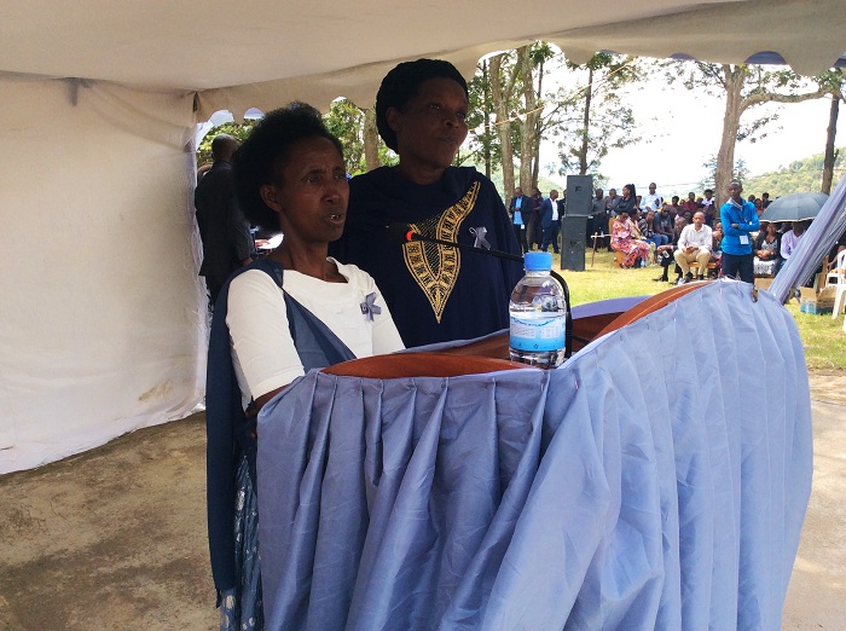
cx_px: 423
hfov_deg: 56.9
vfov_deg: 44.0
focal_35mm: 32
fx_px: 780
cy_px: 316
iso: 32
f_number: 2.4
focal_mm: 3.3
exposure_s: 1/255
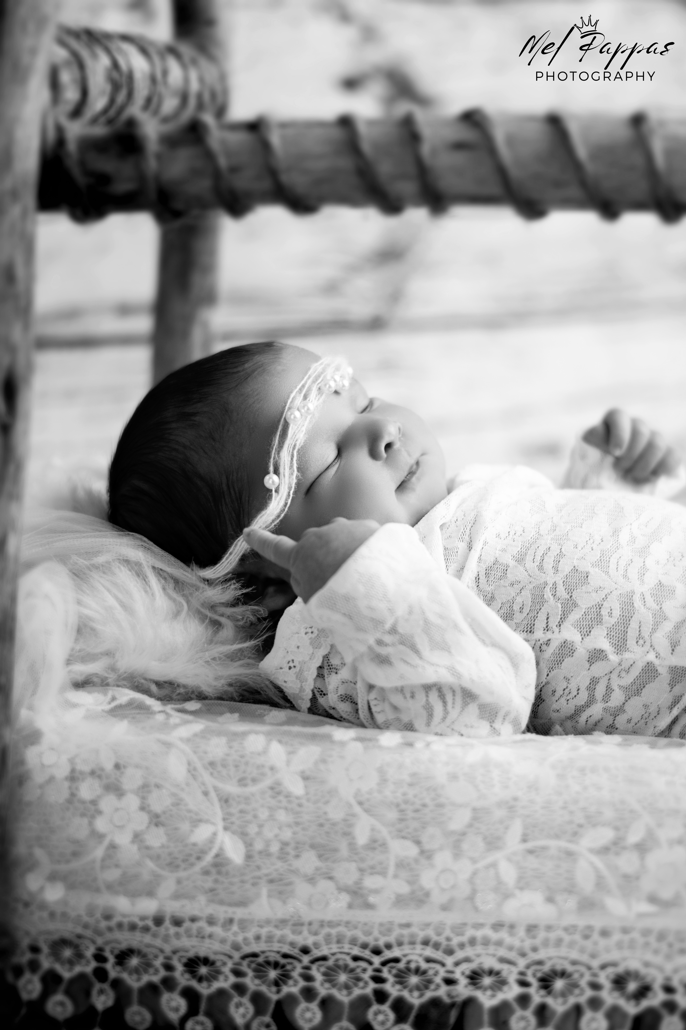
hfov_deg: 17.9
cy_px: 520
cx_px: 346
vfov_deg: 26.7
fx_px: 2172
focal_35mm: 76
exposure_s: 1/100
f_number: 1.8
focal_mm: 50
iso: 250
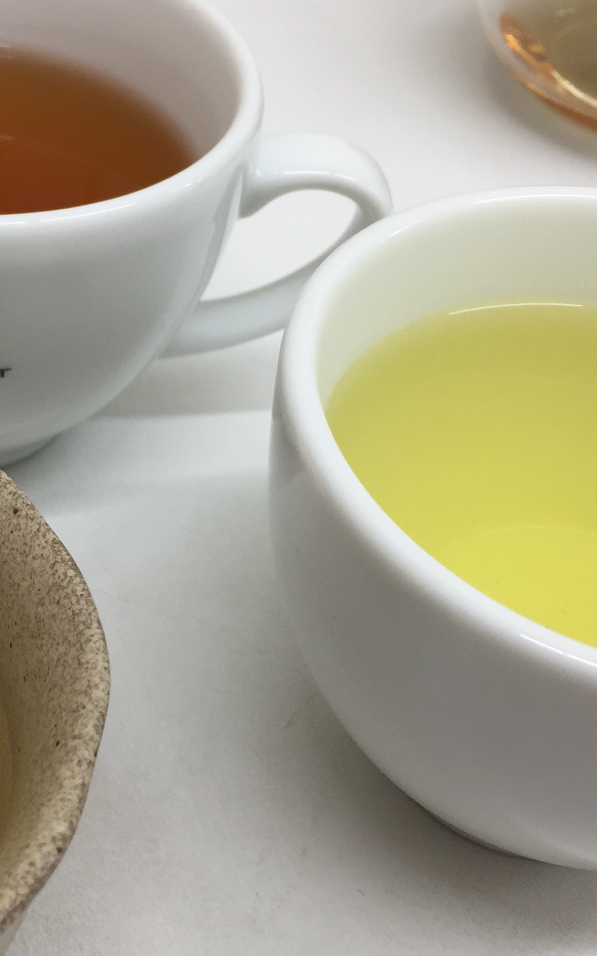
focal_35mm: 54
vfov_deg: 37.5
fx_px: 1406
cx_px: 104
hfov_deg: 23.6
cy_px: 539
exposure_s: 1/50
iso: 40
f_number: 2.2
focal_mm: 4.15
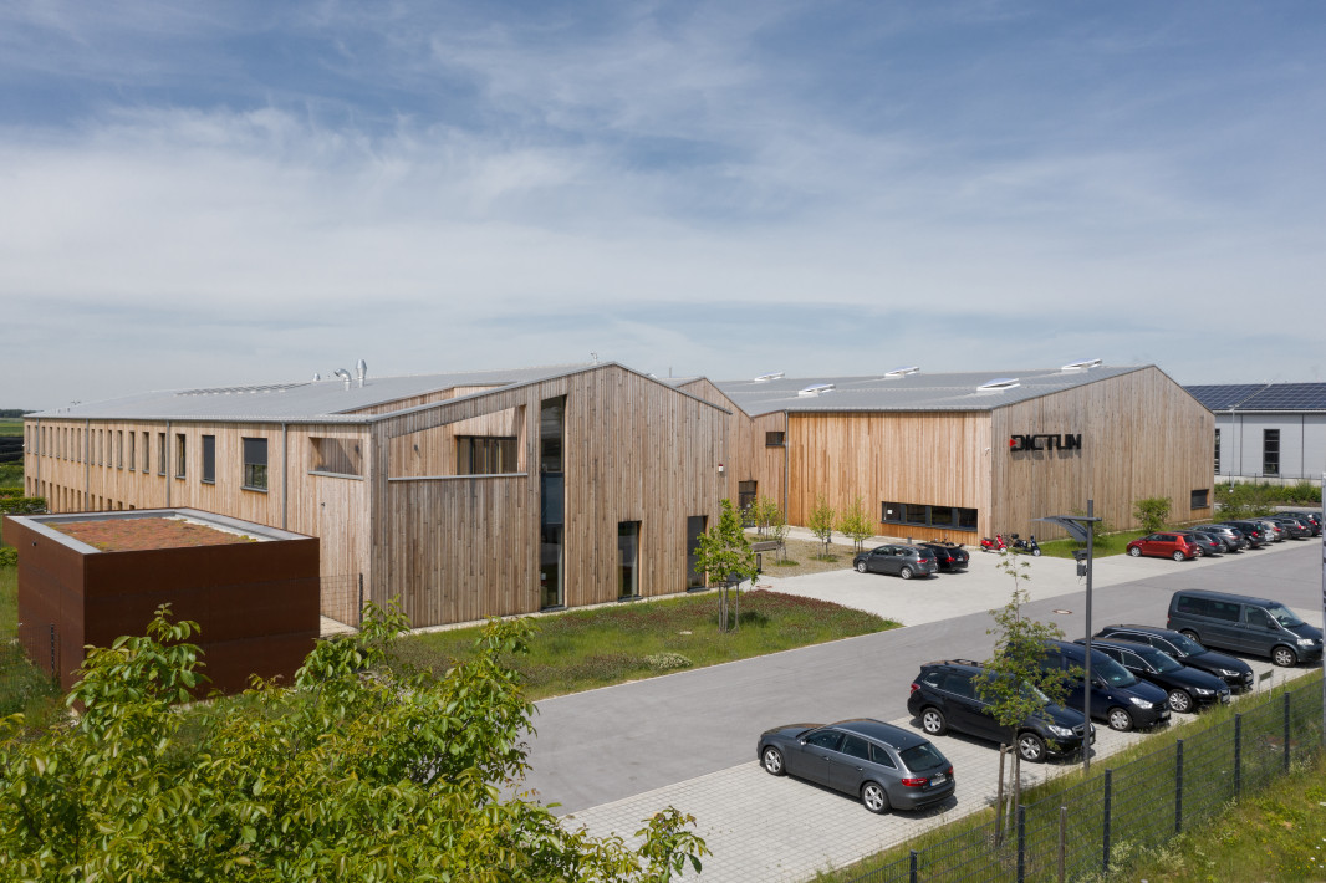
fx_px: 1031
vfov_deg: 46.4
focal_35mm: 28
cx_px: 663
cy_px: 442
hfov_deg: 65.5
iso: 100
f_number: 7.1
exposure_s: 1/400
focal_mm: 10.26
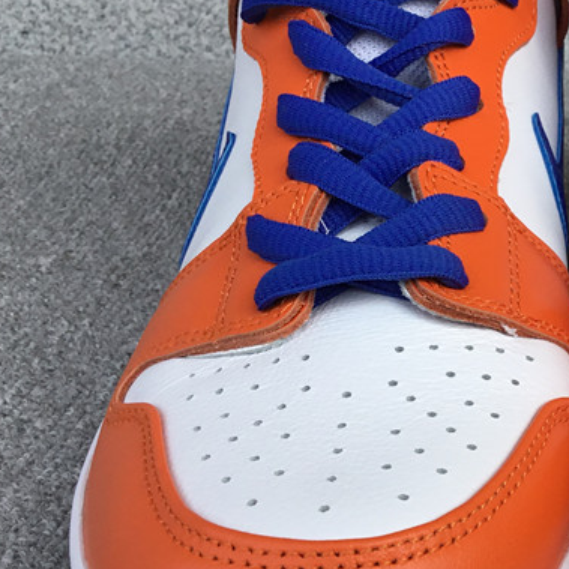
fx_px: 1209
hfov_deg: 25.1
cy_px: 345
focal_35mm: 65
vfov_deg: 26.4
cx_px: 581
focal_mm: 3.3
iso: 25
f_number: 2.4
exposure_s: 1/562
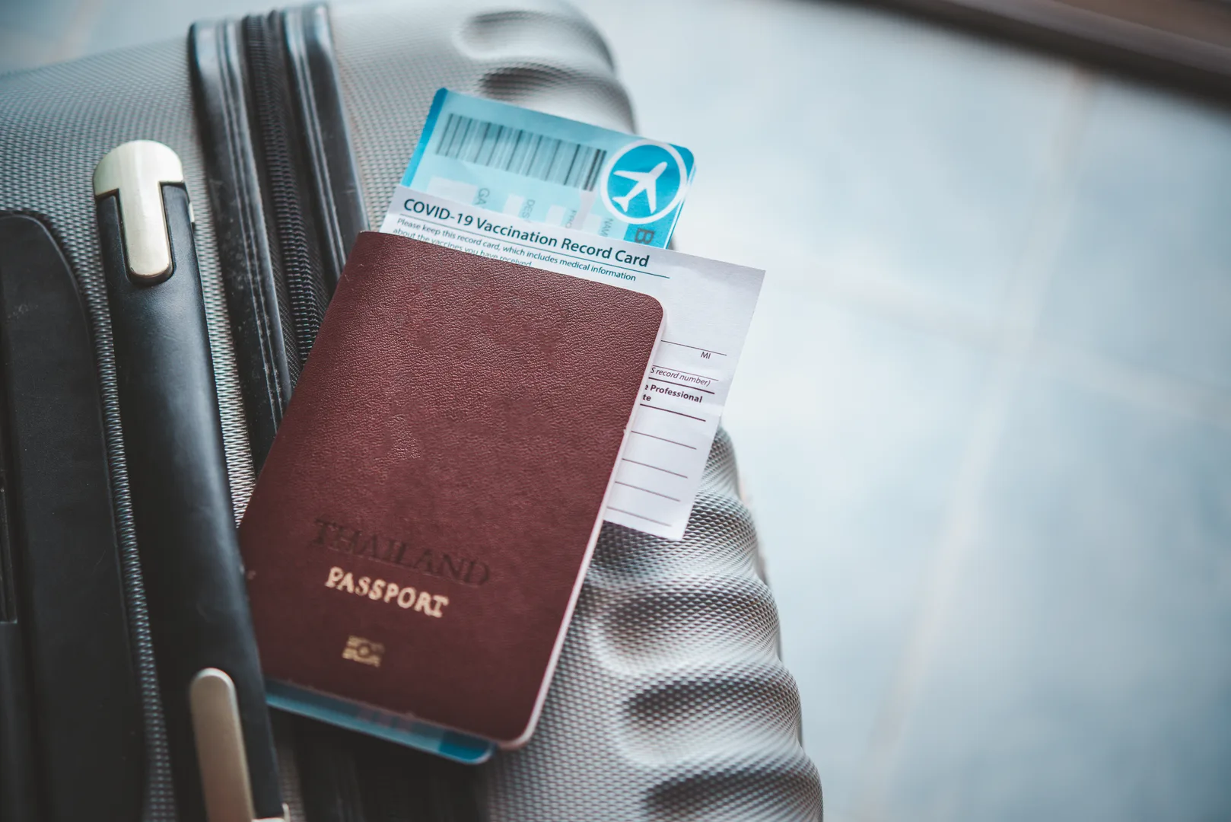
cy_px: 411
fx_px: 2052
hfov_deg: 33.4
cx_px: 616
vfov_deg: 22.6
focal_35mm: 60
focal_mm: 60
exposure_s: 1/100
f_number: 3.2
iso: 320
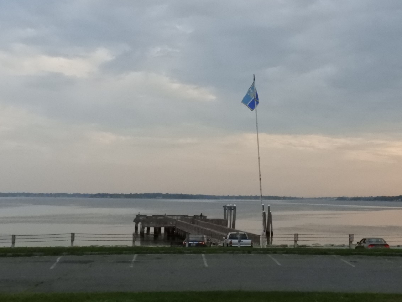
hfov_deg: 37.4
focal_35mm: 51
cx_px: 227
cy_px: 152
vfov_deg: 28.6
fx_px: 592
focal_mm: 7.2
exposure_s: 1/1600
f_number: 6.7
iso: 1600
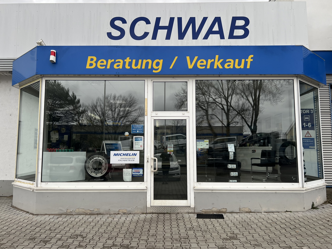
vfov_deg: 51.4
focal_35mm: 27
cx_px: 163
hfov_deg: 65.3
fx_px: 259
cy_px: 125
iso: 40
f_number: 1.5
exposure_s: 1/282
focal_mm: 5.7
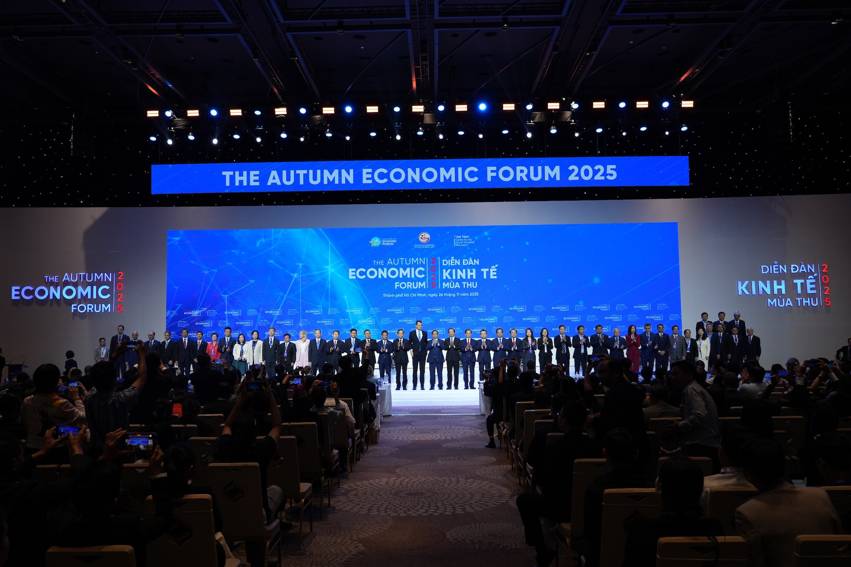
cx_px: 426
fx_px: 733
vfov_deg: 42.3
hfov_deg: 60.3
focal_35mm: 31
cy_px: 284
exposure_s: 1/100
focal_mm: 31
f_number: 5
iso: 500
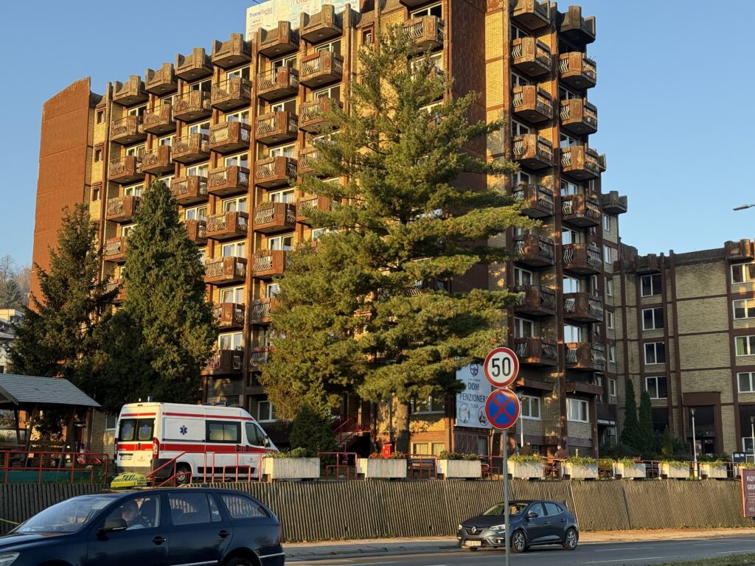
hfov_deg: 39.7
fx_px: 1047
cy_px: 283
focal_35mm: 48
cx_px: 378
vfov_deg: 30.3
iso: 64
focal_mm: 6.76
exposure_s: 1/733
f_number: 1.78
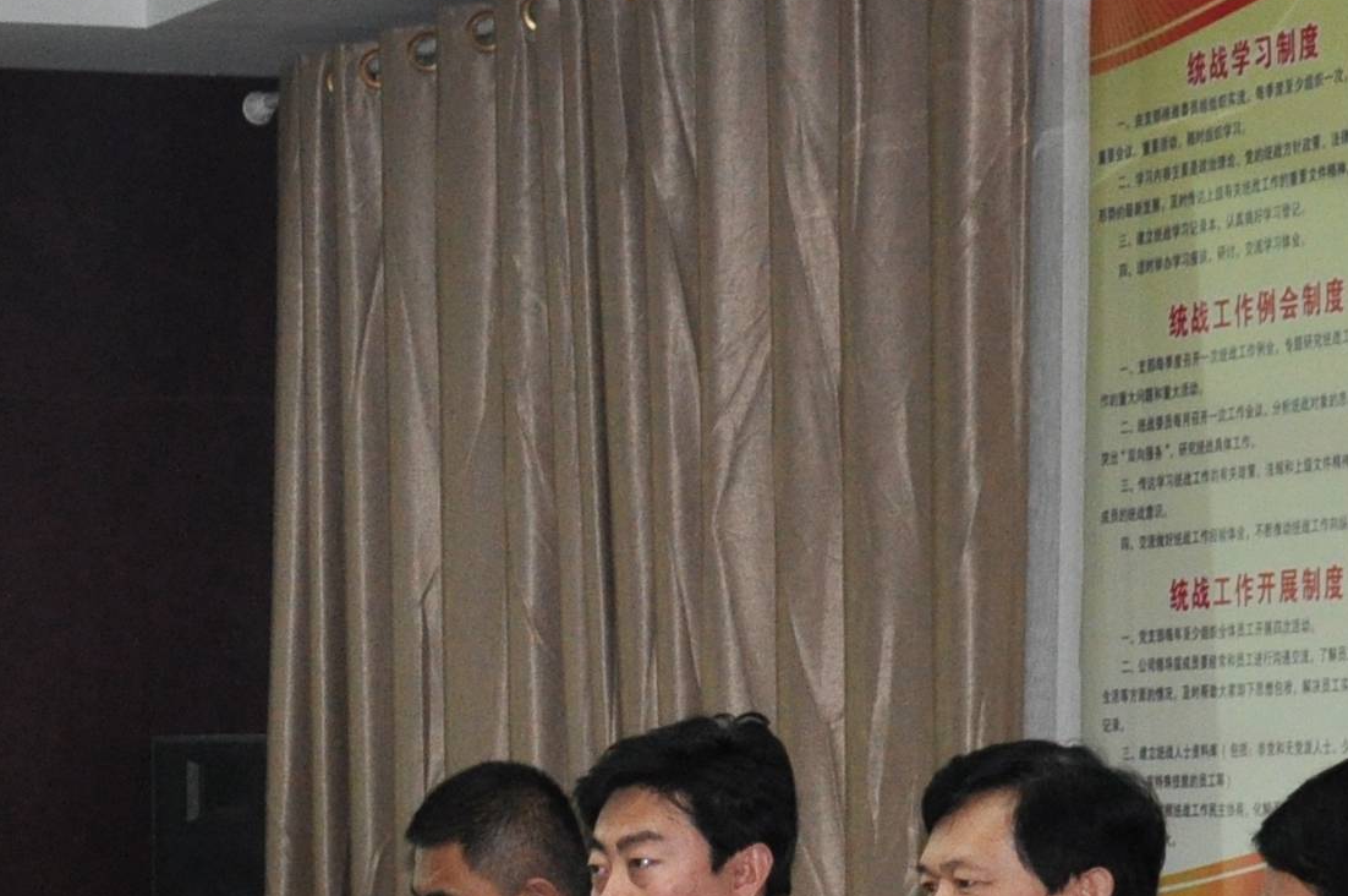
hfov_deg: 13.9
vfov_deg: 9.2
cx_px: 130
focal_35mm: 146
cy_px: 1196
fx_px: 5458
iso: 800
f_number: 4
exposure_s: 1/60
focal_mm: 25
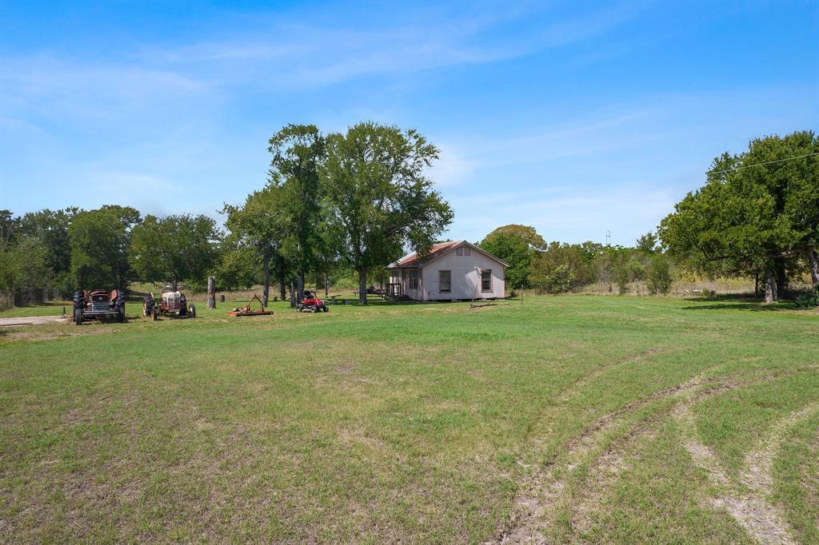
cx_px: 410
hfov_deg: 78.6
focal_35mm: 22
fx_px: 500
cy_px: 272
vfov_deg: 57.2
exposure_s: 1/1500
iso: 100
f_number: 2.8
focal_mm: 8.38
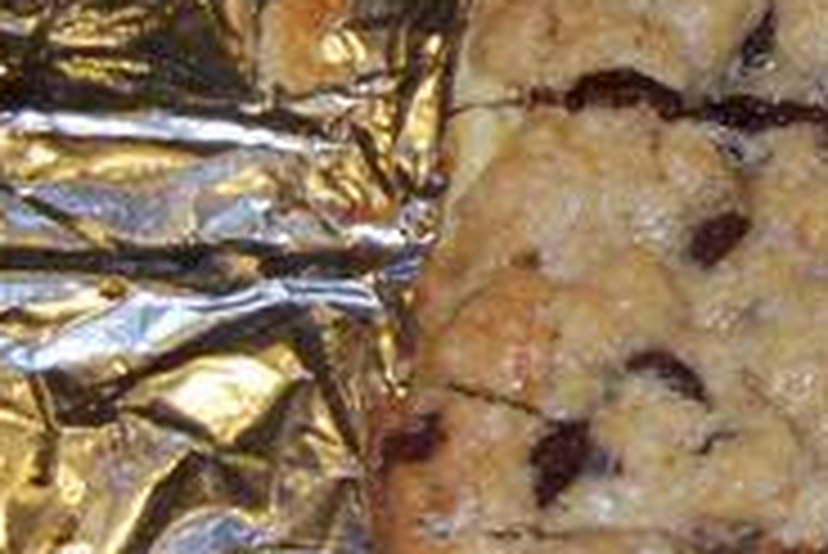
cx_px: 1318
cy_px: 221
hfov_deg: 9.1
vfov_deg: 6.3
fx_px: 5041
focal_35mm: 219
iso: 200
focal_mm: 42
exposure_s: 1/60
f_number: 5.3
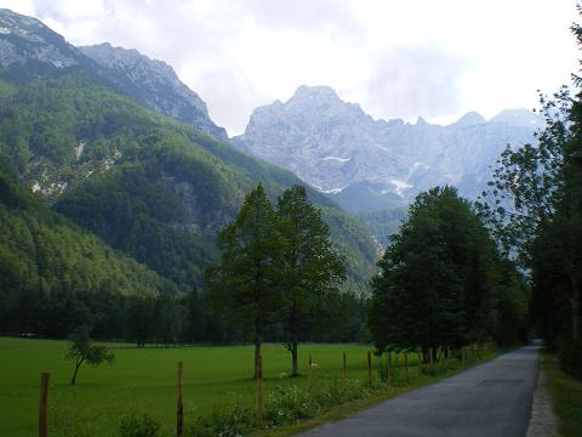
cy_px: 218
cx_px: 291
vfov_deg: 37.7
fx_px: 639
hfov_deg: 49.0
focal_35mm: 38
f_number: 4.6
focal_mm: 6.3
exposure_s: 1/200
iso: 64
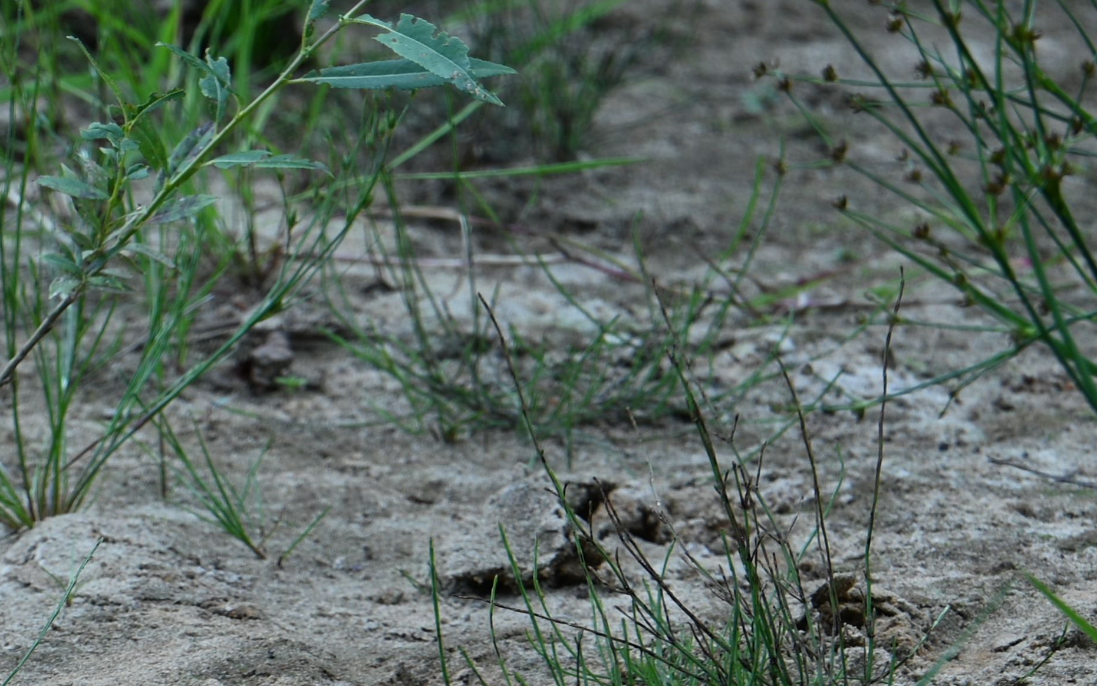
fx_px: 49478
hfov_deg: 1.3
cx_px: -167
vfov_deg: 0.8
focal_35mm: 1655
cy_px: 754
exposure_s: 1/125
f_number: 6.7
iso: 100
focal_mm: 500
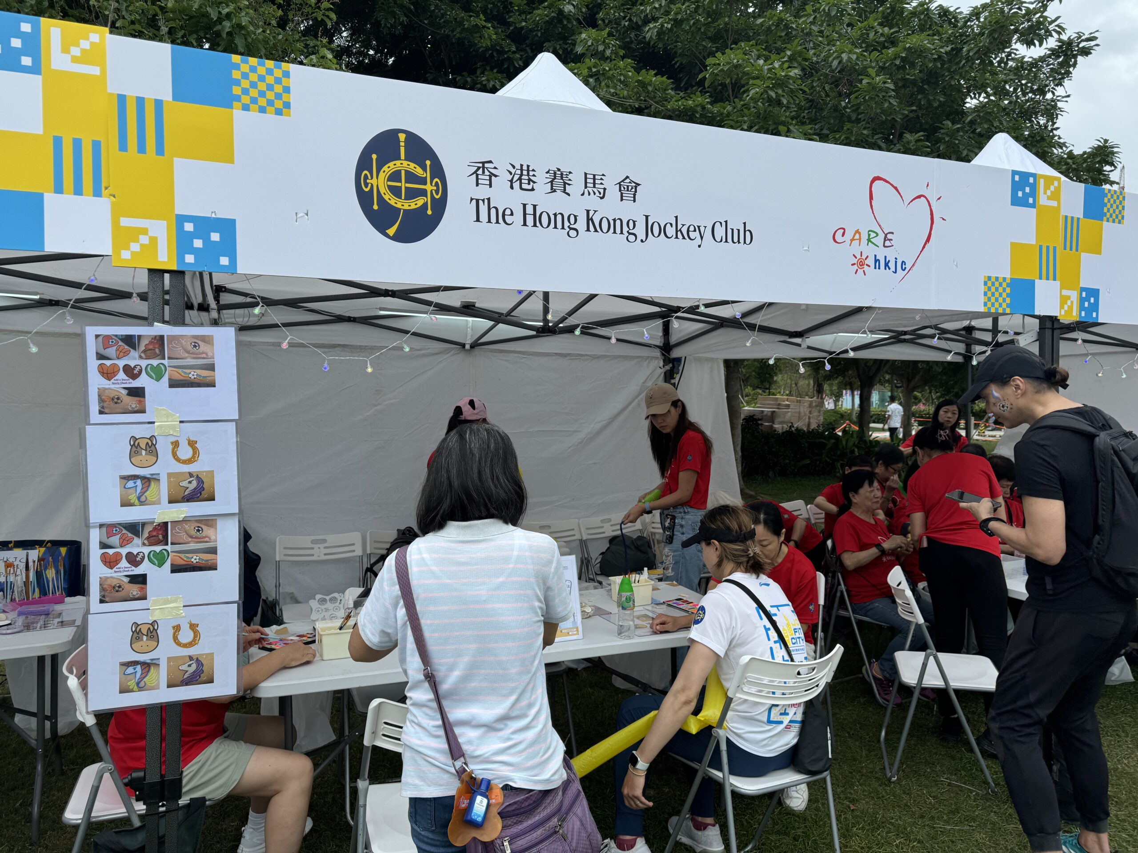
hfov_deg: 71.6
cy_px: 426
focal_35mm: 24
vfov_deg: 56.8
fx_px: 789
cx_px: 569
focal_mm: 6.76
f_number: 1.78
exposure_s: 1/2959
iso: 80
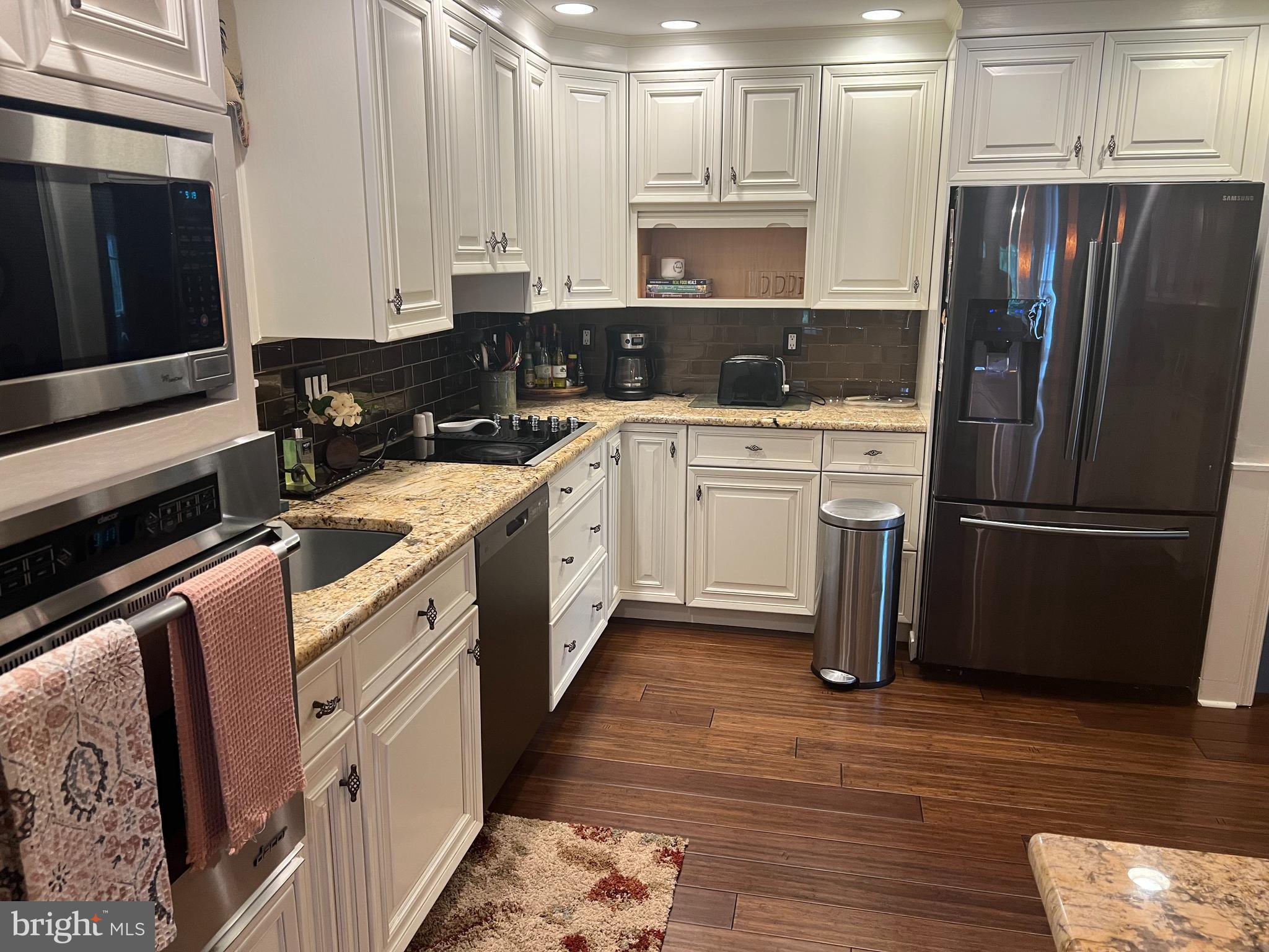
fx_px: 953
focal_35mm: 26
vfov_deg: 53.1
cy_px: 476
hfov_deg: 67.3
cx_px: 634
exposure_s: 1/60
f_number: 1.5
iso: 100
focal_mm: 5.7
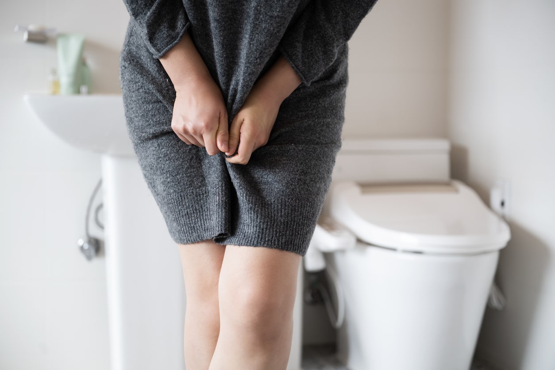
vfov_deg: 21.2
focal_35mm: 64
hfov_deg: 31.4
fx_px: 987
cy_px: 185
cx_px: 278
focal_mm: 64
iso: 500
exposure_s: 1/50
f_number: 2.8
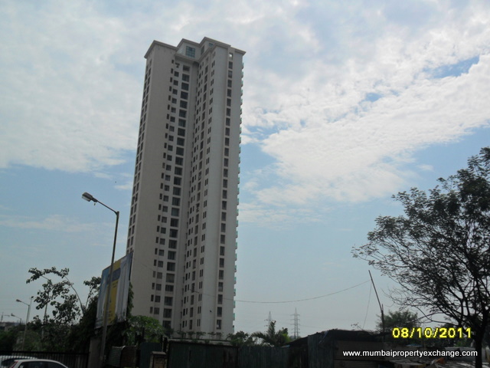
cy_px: 184
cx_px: 245
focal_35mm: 37
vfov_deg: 38.7
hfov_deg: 50.1
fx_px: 524
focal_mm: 6.6
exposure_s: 1/350
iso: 100
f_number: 10.1
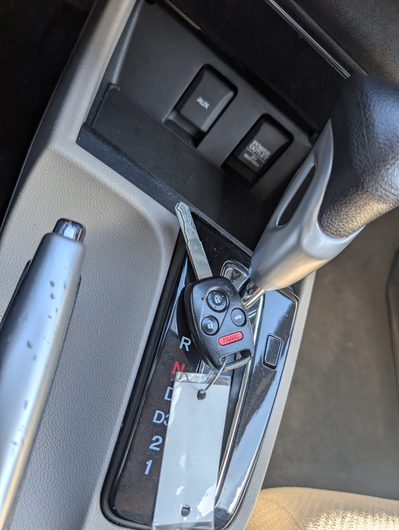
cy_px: 265
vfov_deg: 71.5
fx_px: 368
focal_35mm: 24
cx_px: 200
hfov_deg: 56.9
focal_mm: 6.9
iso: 61
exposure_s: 1/197
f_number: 1.68
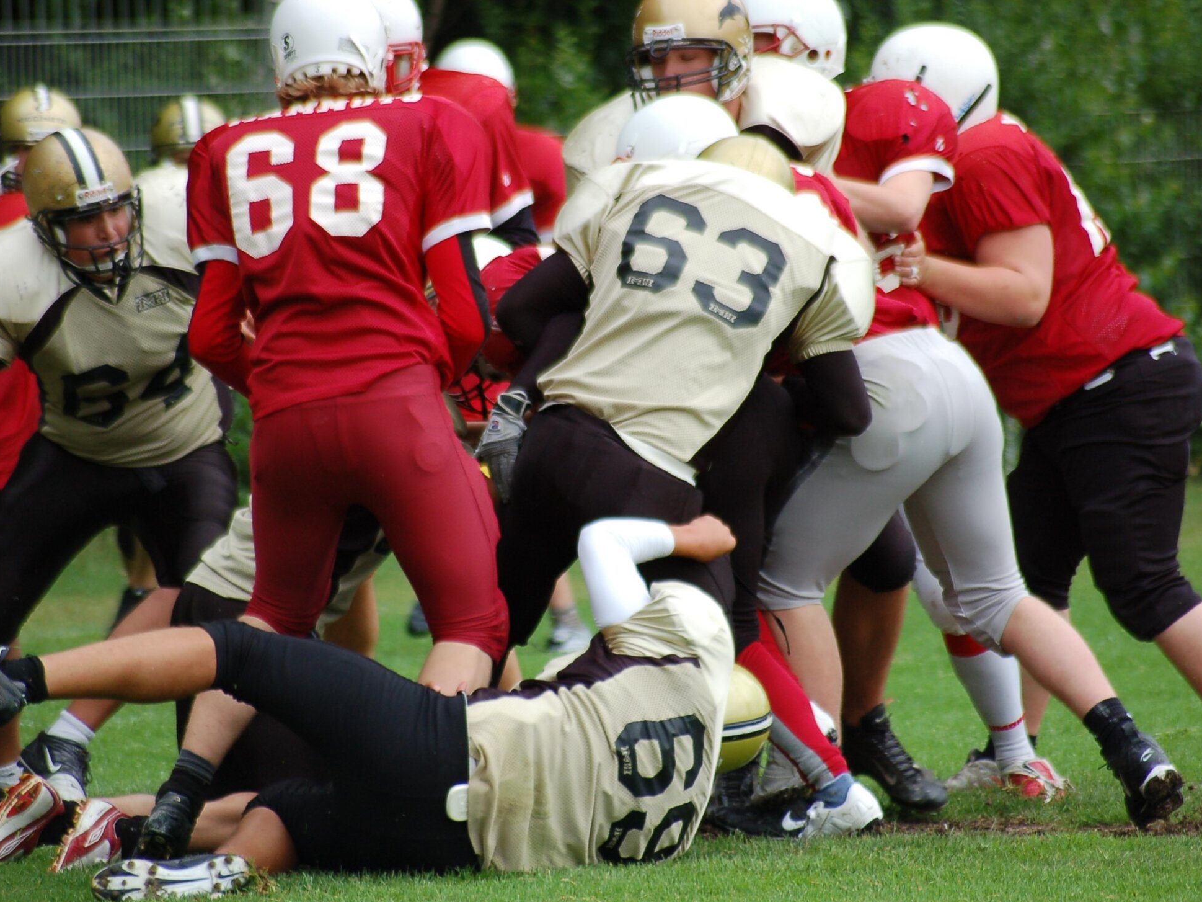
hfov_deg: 4.5
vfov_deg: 3.4
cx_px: 606
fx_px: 15312
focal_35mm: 441
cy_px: 452
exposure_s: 1/500
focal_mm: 270
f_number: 5.6
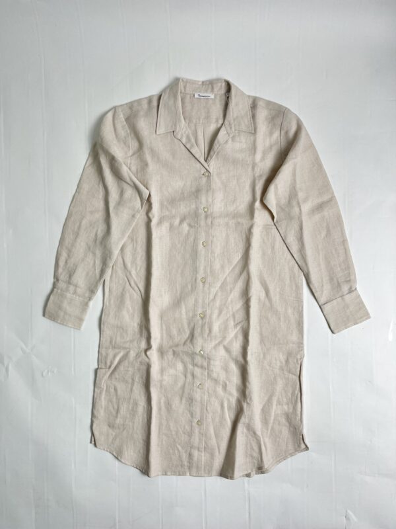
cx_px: 198
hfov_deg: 53.1
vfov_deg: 67.3
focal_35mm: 26
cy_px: 264
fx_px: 397
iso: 50
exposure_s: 1/147
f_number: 1.6
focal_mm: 5.1
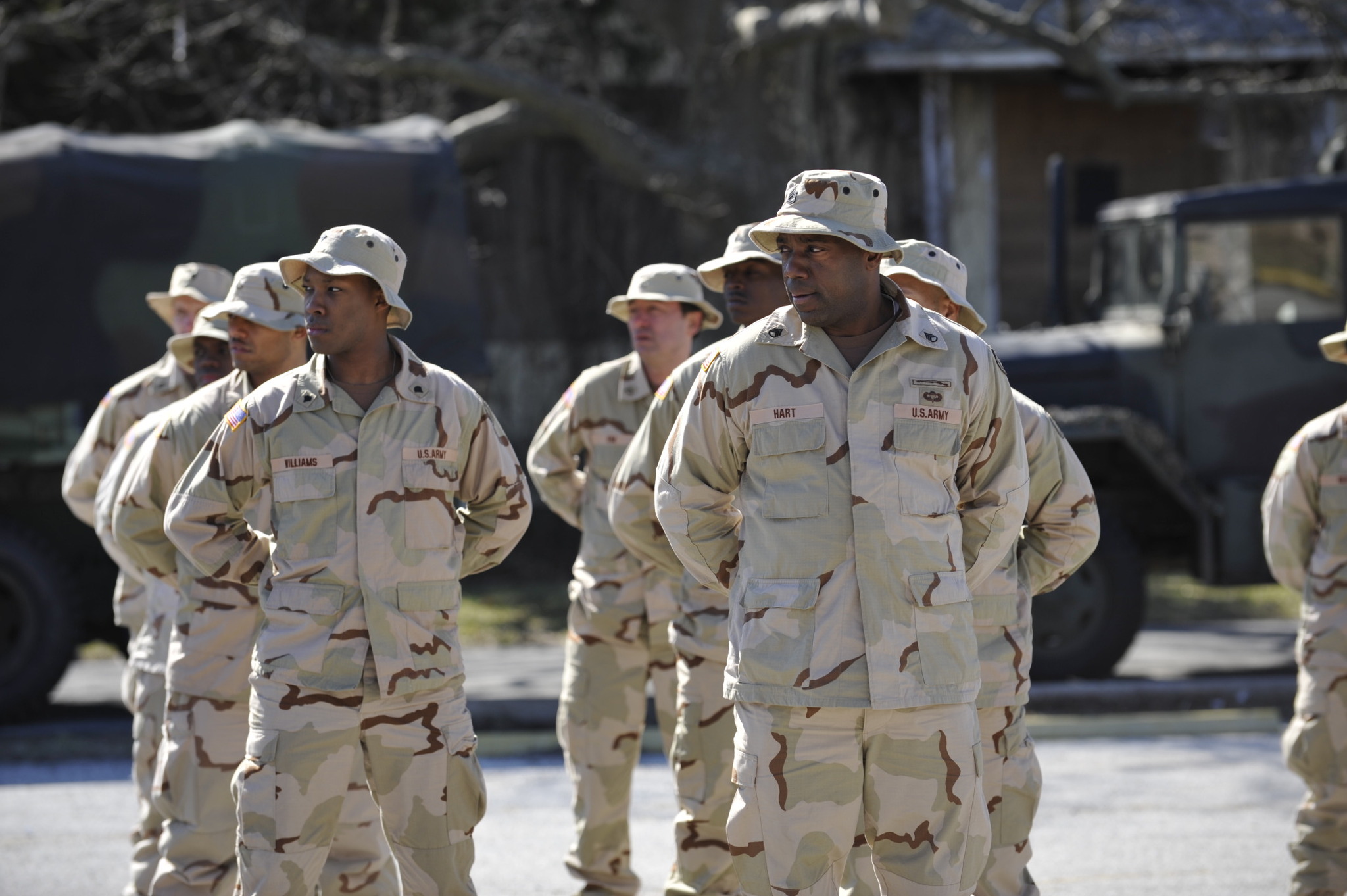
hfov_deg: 14.7
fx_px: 5234
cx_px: 674
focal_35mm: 140
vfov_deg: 9.8
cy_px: 448
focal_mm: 140
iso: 200
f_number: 4
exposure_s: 1/800
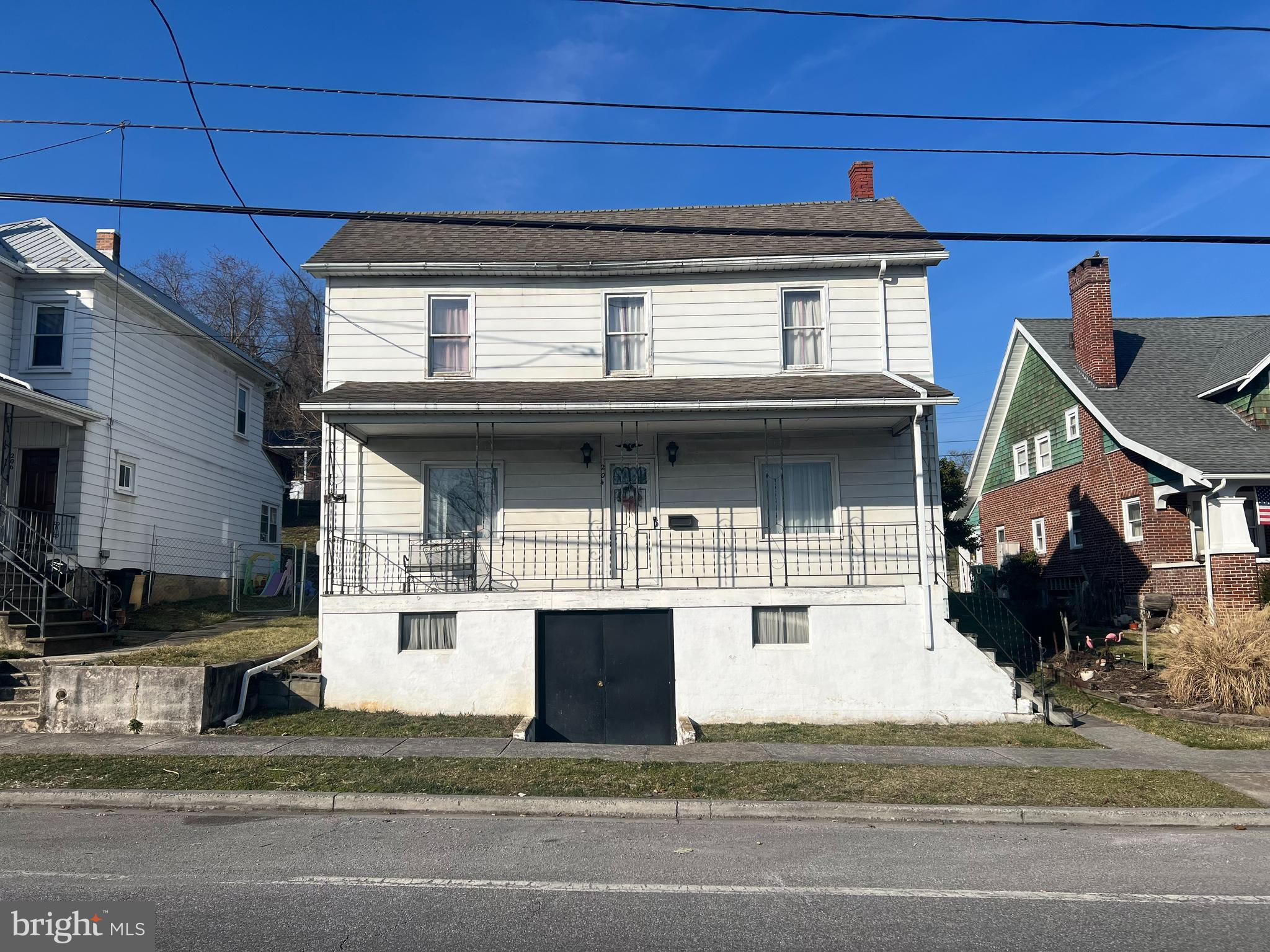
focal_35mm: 26
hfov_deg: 67.3
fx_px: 954
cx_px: 635
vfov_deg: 53.1
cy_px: 476
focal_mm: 5.7
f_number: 1.5
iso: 50
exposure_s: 1/8000
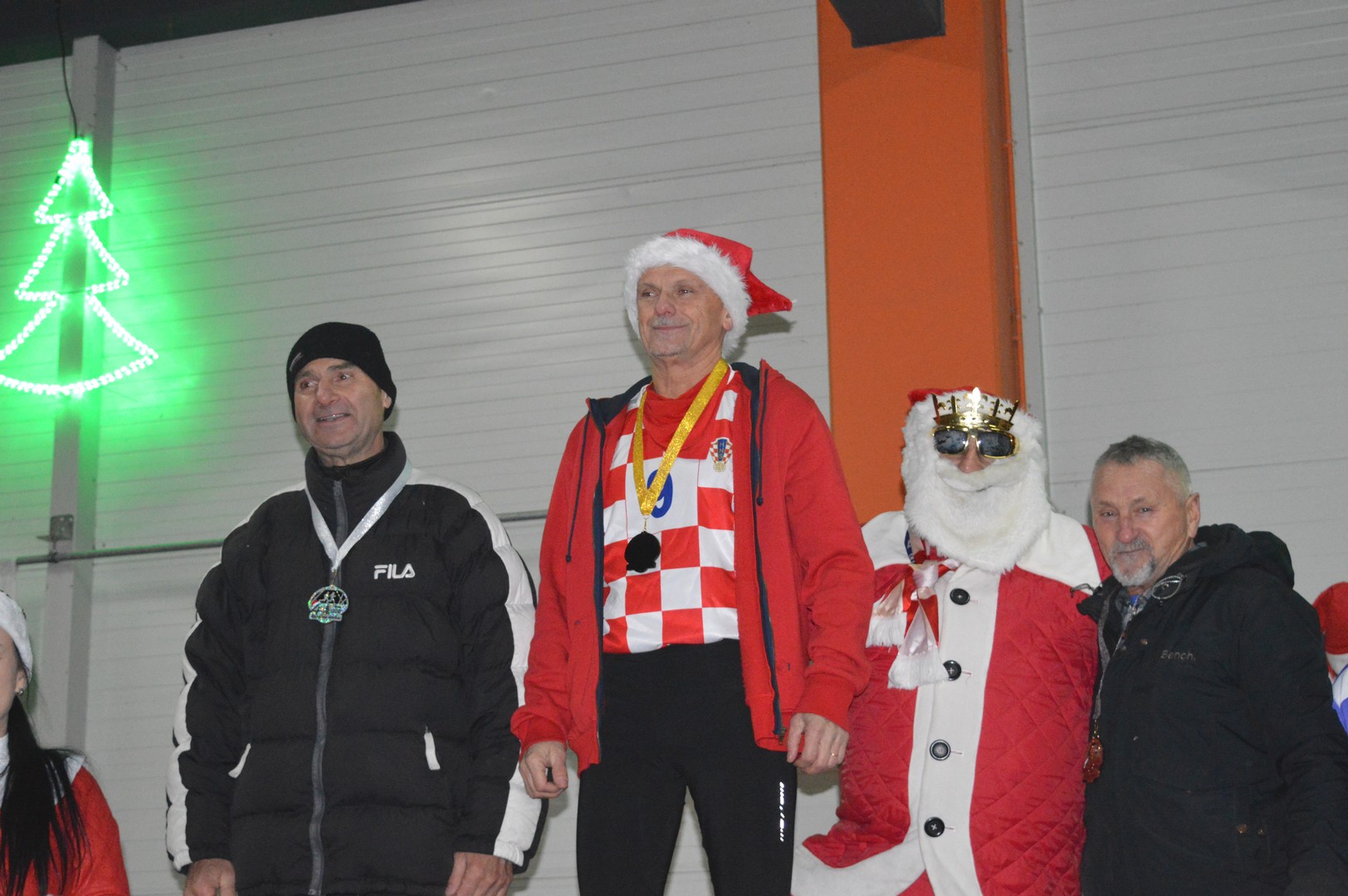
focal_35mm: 68
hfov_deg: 29.9
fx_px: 2525
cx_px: 674
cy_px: 448
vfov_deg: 20.1
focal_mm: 45
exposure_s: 1/200
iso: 3200
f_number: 5
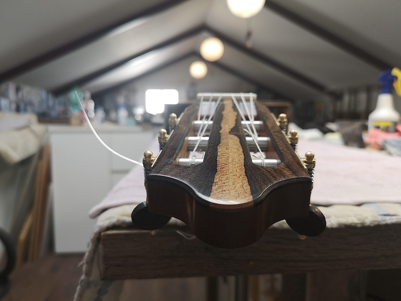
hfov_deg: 65.3
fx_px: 313
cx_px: 200
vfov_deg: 51.4
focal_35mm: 27
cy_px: 150
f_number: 1.8
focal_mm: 3.95
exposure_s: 1/50
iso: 64
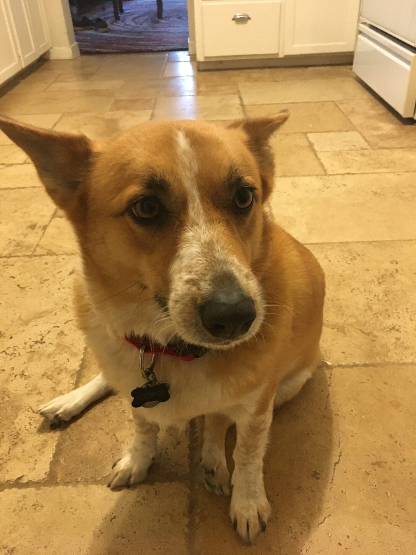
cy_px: 278
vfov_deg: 61.7
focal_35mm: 29
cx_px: 208
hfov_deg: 48.2
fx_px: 465
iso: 200
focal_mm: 4.15
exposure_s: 1/20
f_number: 2.2
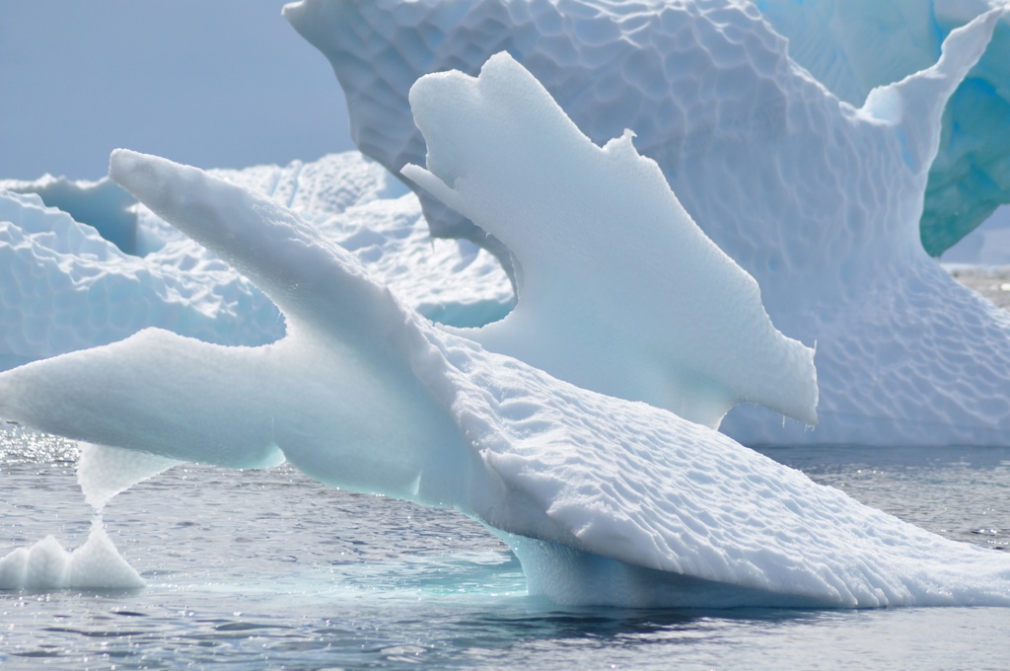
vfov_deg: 5.1
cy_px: 336
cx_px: 505
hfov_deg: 7.6
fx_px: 7565
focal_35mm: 270
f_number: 6.3
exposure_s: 1/2500
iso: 250
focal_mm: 180
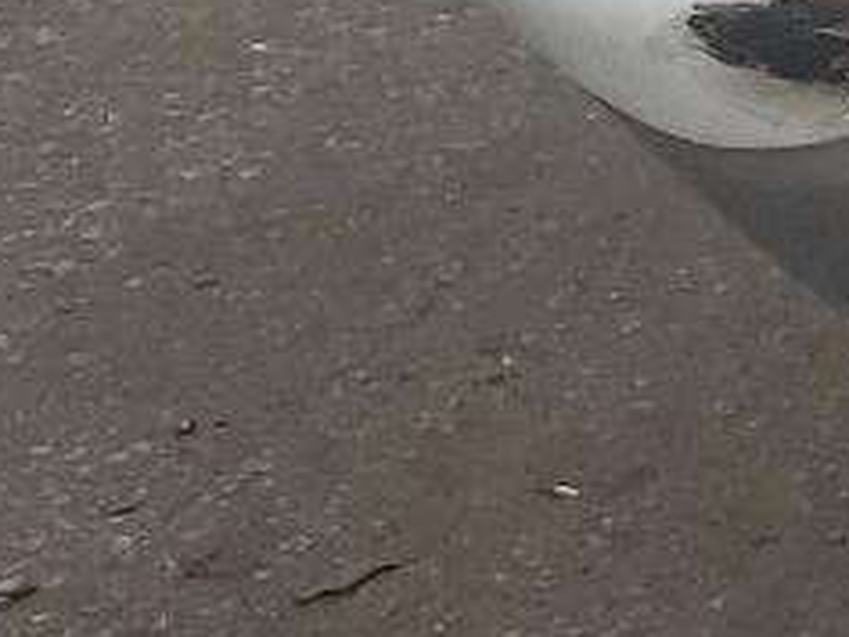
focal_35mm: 176
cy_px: -655
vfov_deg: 8.0
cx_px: 2712
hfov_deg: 8.8
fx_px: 4317
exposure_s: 1/1667
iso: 50
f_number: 1.5
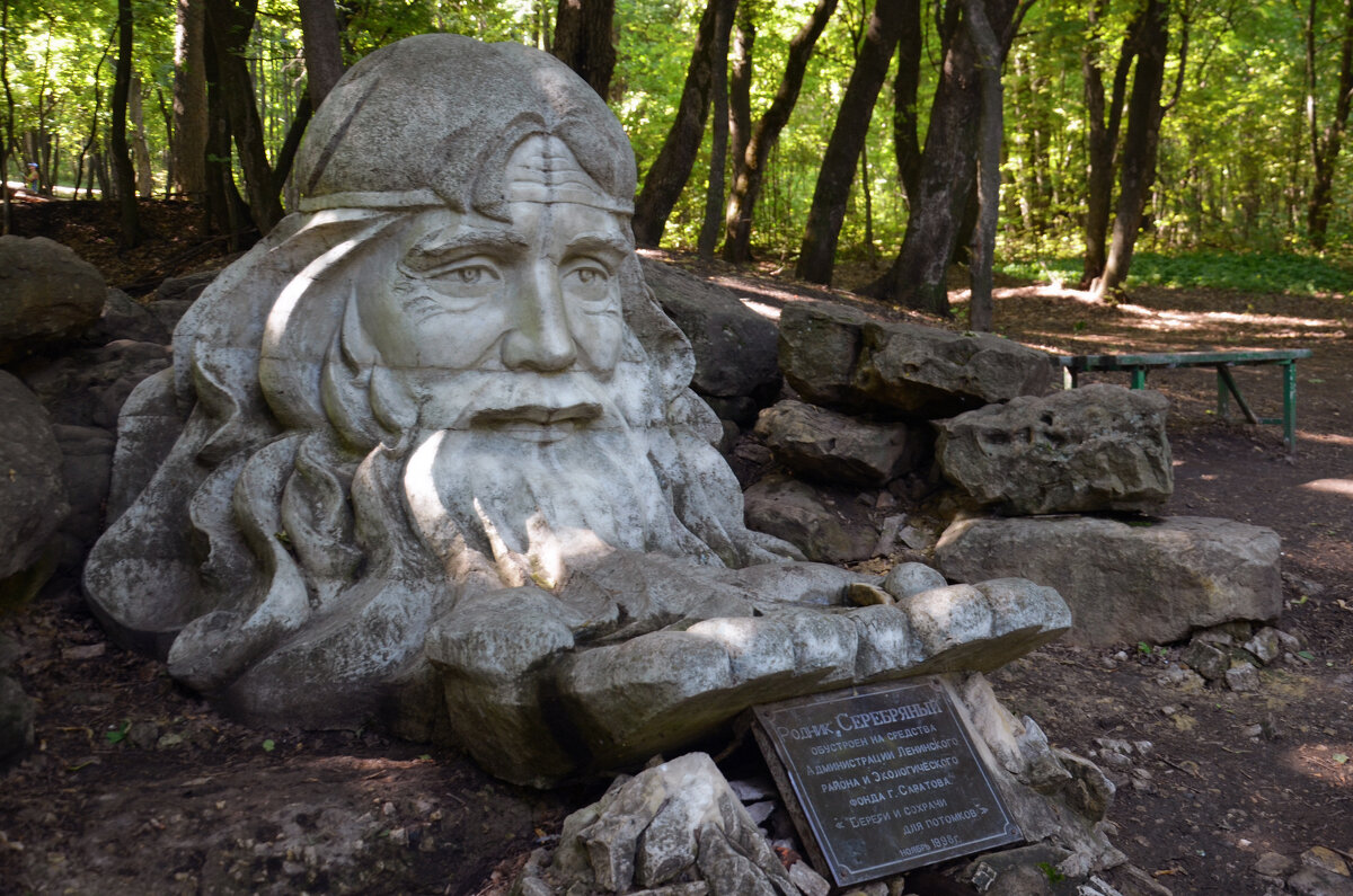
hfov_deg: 51.4
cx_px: 676
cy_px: 448
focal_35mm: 38
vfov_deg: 35.3
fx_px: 1407
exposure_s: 1/60
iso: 400
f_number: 4
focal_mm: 25
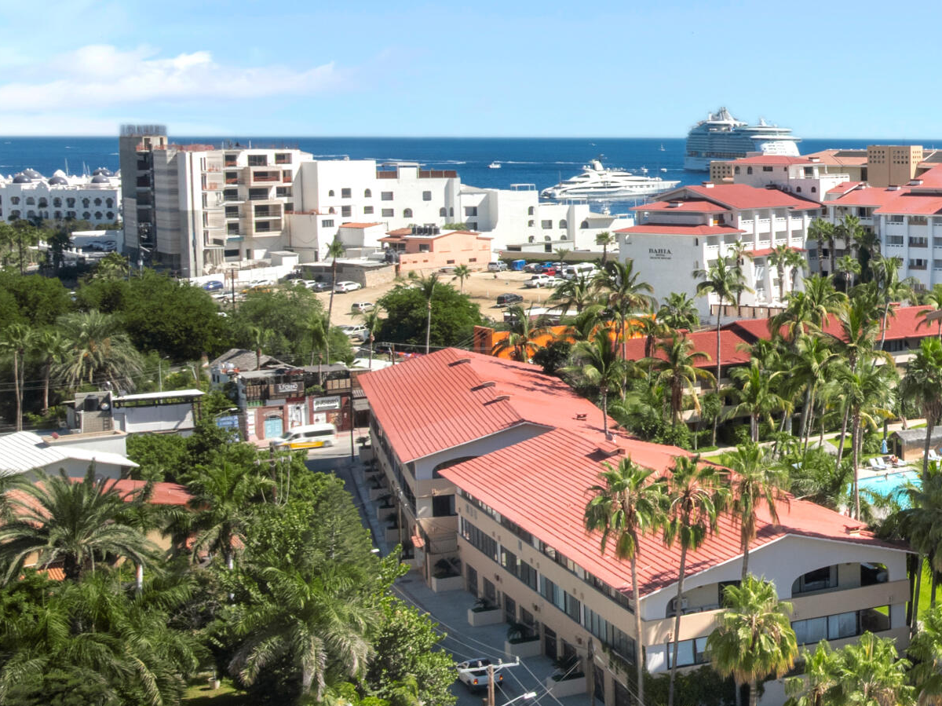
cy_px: 285
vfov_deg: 24.4
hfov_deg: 27.7
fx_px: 1632
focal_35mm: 60
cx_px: 1173
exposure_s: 1/120
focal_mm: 12.29
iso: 100
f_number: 8
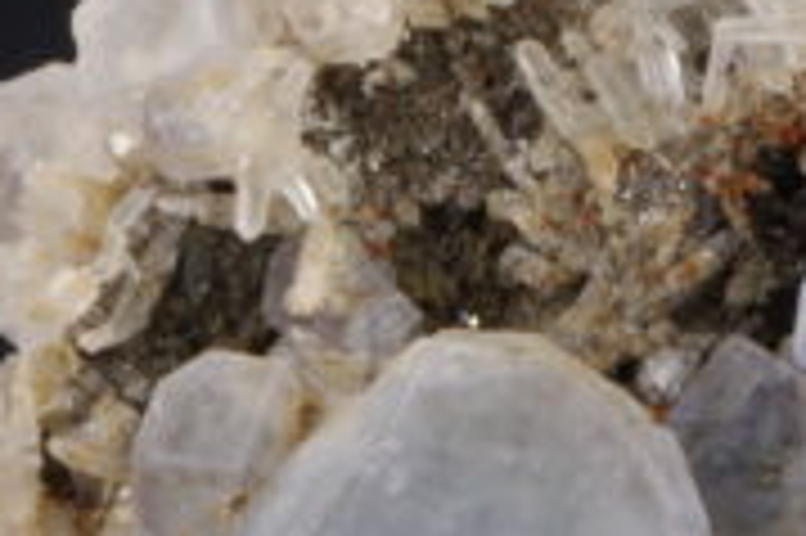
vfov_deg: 6.8
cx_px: 1027
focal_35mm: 201
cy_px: 182
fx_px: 4496
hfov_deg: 10.1
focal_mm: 40
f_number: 5
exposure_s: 1/2
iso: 100
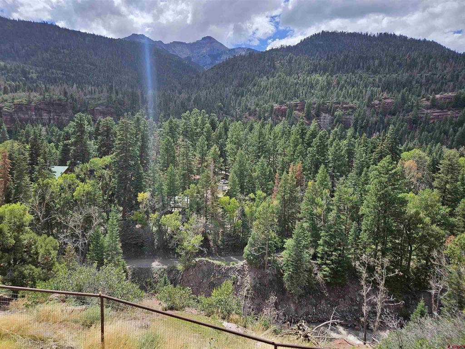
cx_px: 232
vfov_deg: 58.9
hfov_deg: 73.9
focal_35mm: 23
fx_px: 309
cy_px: 174
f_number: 1.8
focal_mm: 5.4
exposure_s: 1/1704
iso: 25
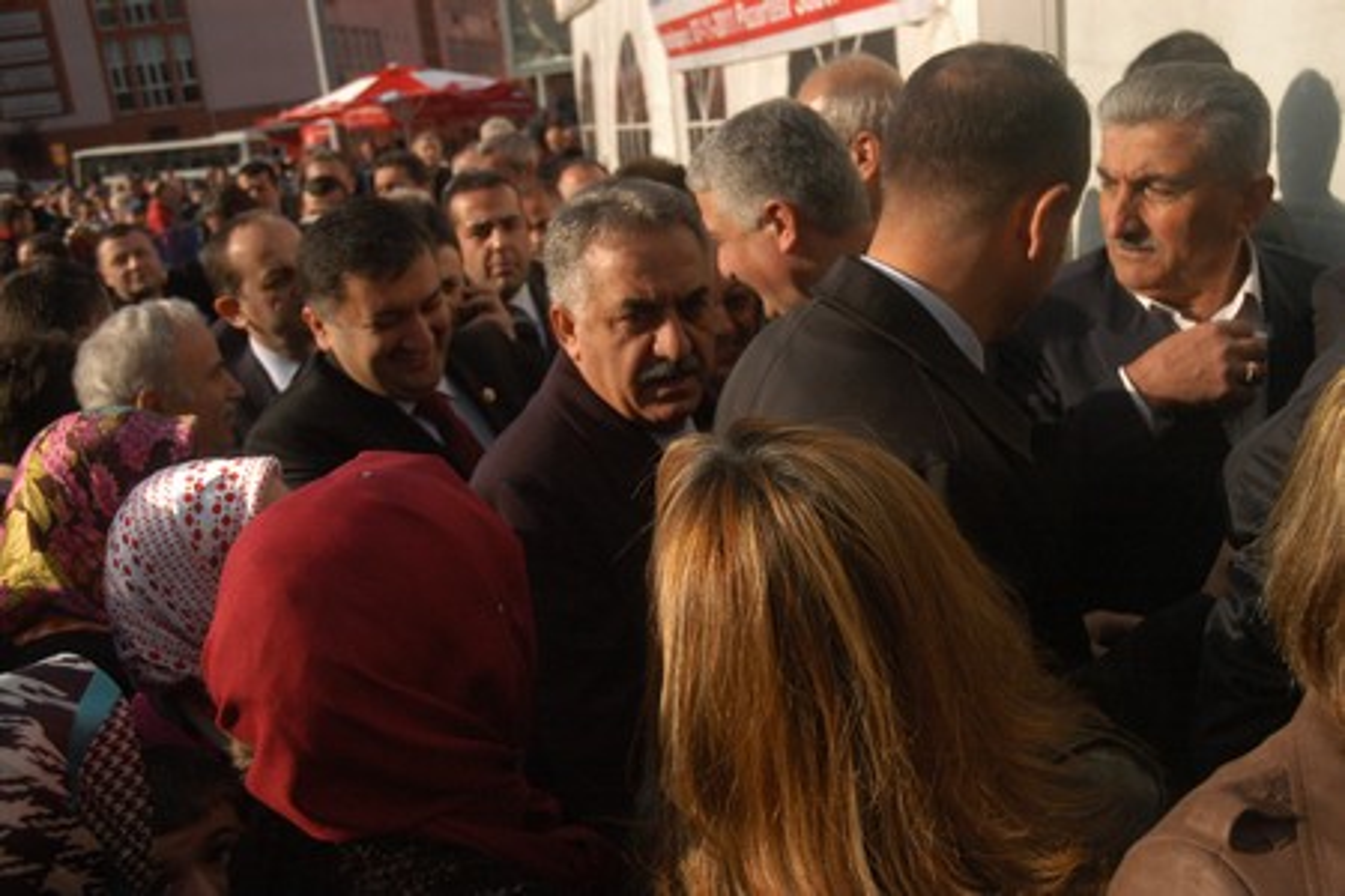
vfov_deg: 35.5
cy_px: 448
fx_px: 1401
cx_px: 672
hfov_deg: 51.3
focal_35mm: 38
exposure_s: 1/2000
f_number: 4.5
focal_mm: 25
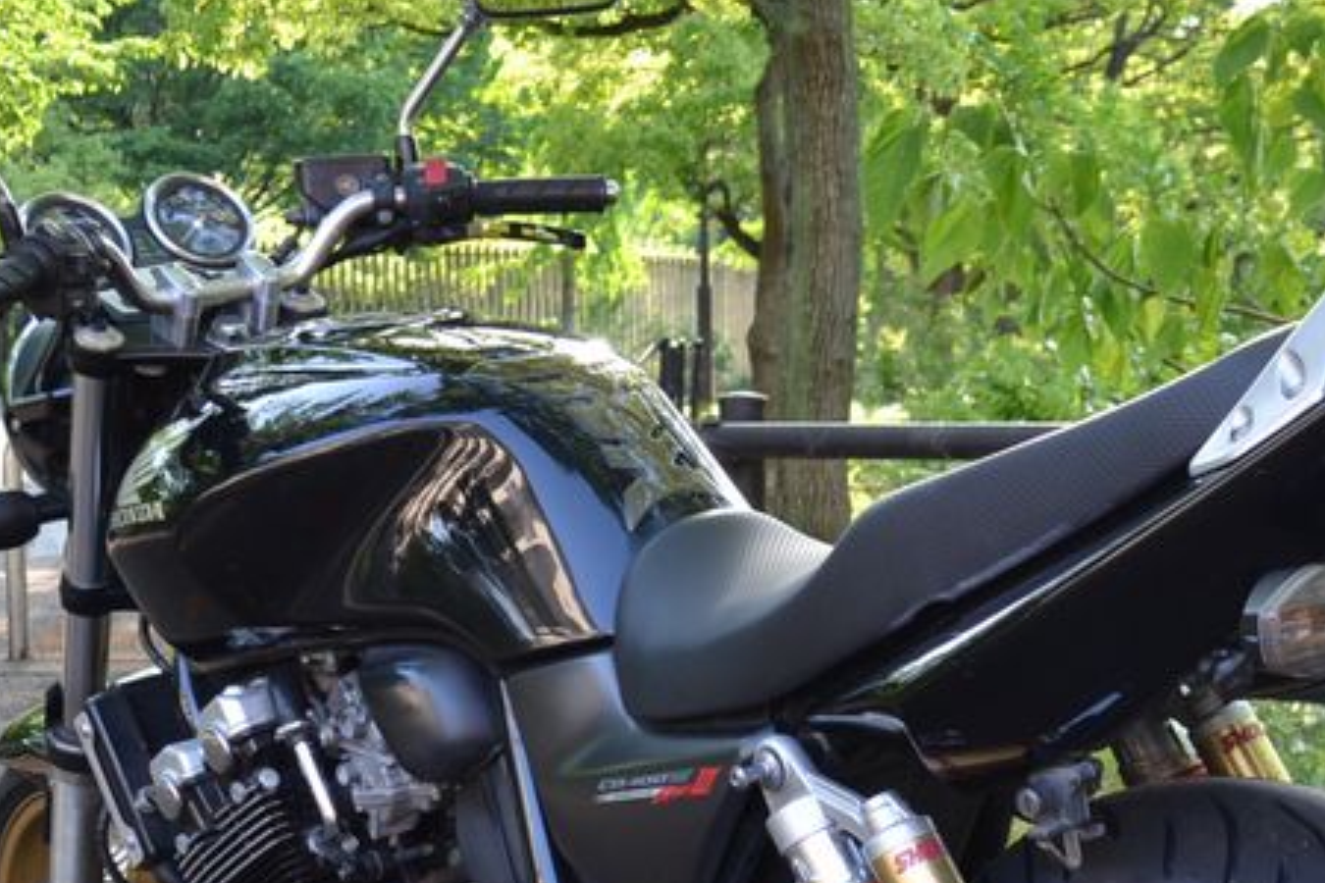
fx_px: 2944
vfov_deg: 16.8
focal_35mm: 80
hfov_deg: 25.3
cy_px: 826
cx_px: 774
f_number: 5.6
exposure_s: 1/125
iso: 400
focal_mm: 24
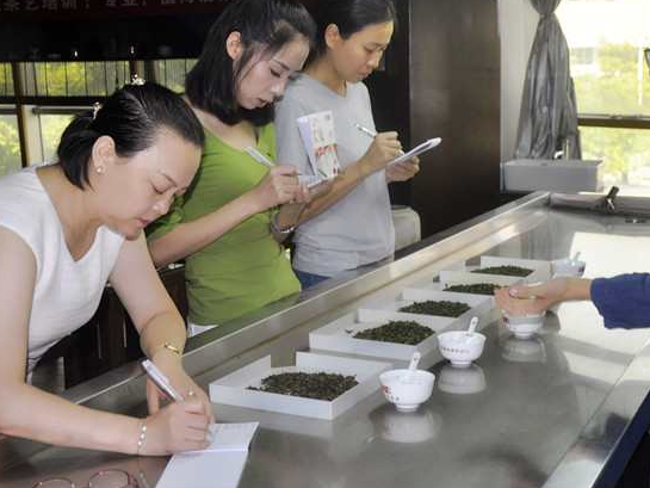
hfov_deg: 34.9
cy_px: 187
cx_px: 376
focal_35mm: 55
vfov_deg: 26.5
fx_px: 1033
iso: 400
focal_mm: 26
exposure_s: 1/125
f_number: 4
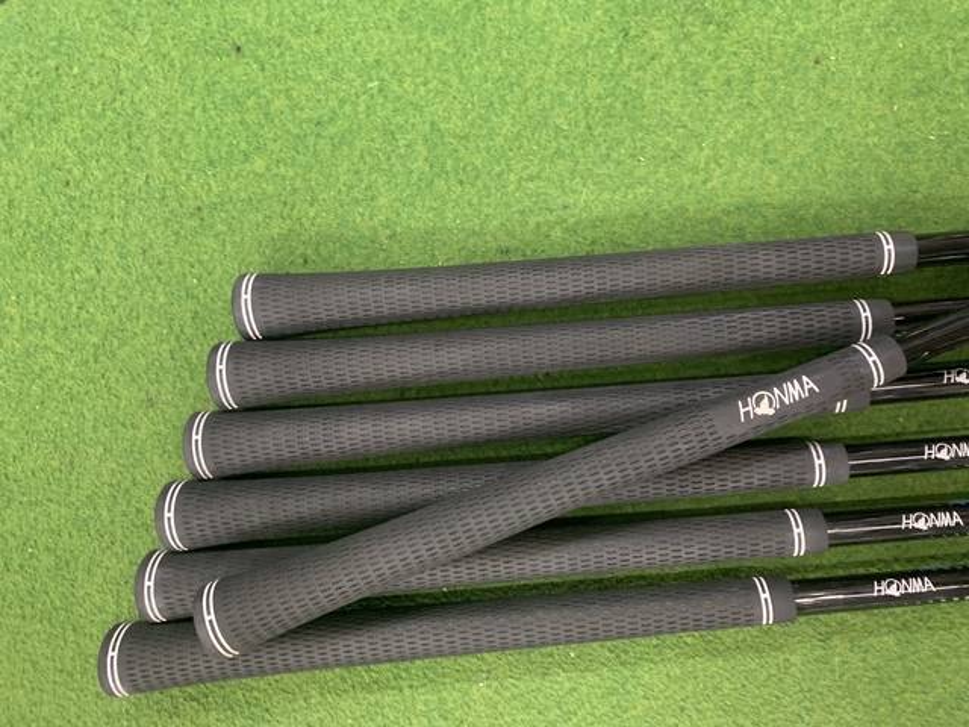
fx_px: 728
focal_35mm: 26
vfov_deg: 53.1
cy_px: 364
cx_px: 484
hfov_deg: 67.3
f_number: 1.8
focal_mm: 4.25
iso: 320
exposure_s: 1/40
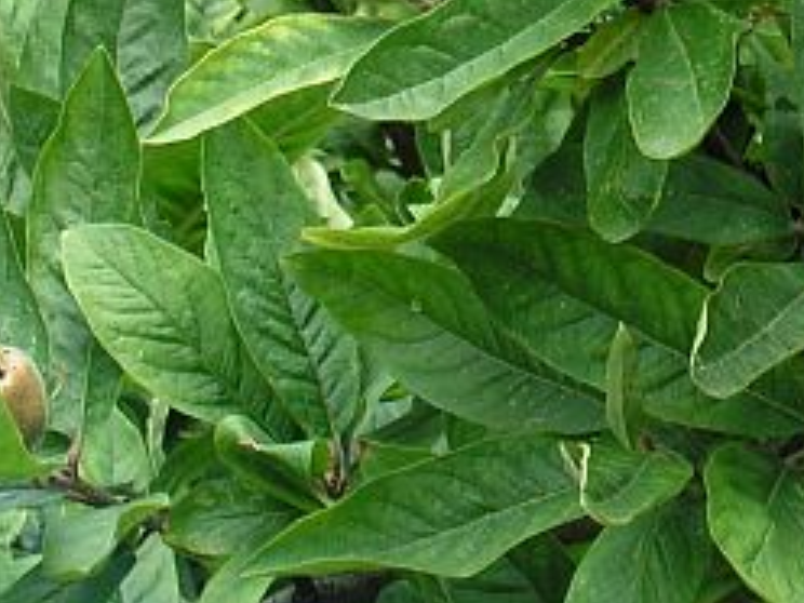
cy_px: -340
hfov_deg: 8.9
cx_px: 950
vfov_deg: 6.7
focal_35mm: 219
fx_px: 5087
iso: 50
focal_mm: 11.4
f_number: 3.3
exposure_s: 1/80
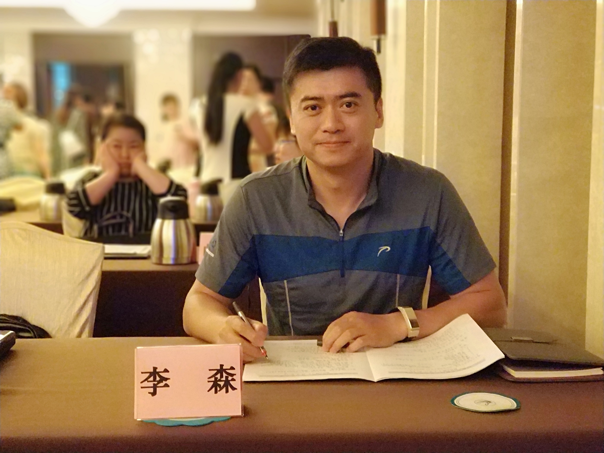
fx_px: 907
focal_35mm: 52
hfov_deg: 36.8
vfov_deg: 28.0
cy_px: 226
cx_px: 302
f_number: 2.6
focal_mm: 6.06
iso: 6400
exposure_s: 1/33
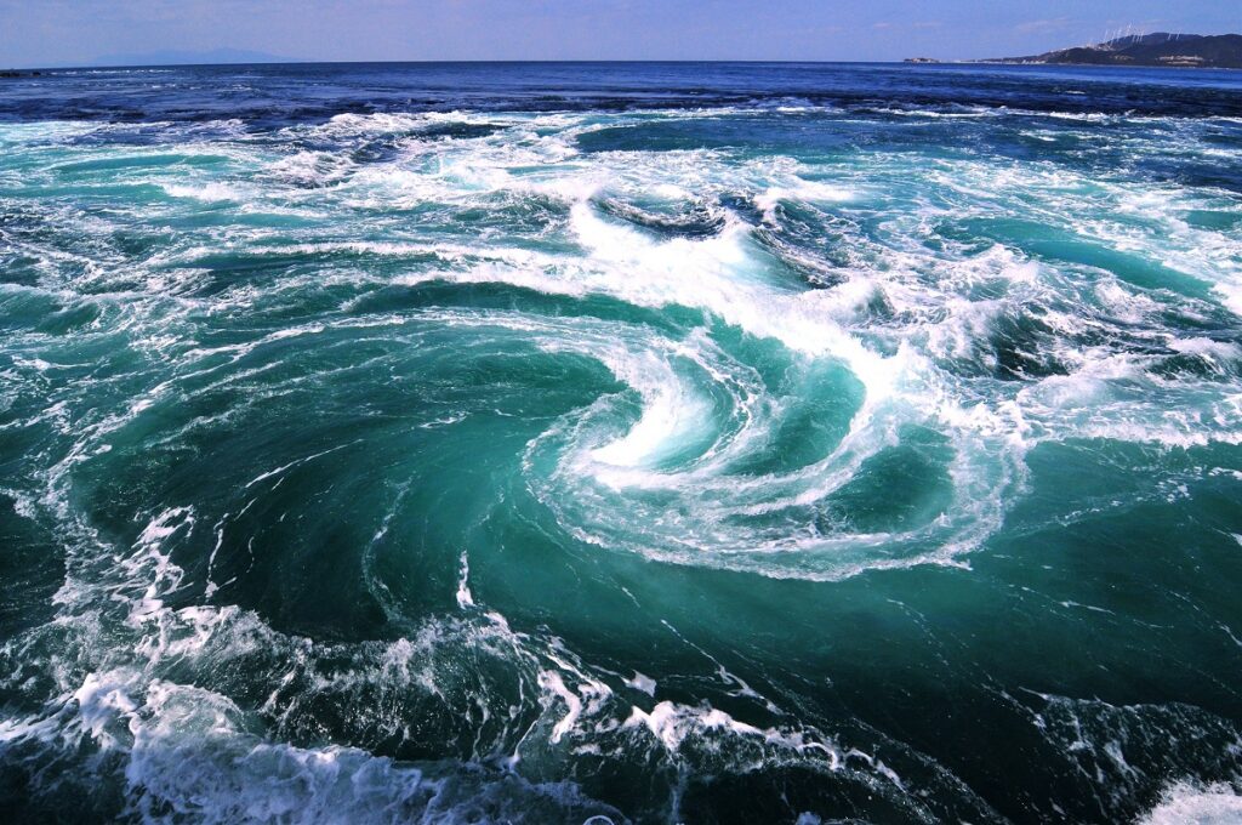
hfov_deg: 95.1
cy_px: 412
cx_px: 621
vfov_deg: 71.9
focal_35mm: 16
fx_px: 569
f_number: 9
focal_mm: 11
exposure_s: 1/2000
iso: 400
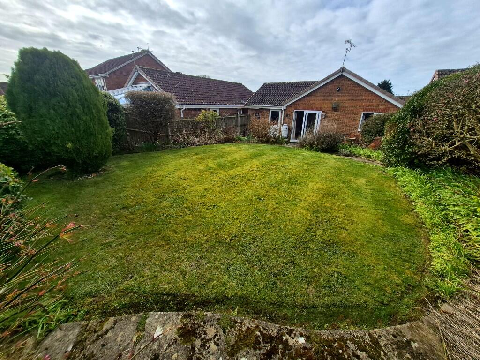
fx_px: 180
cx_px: 240
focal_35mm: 13
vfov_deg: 89.9
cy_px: 180
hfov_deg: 106.2
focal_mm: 1.74
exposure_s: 1/2488
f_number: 2.2
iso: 50
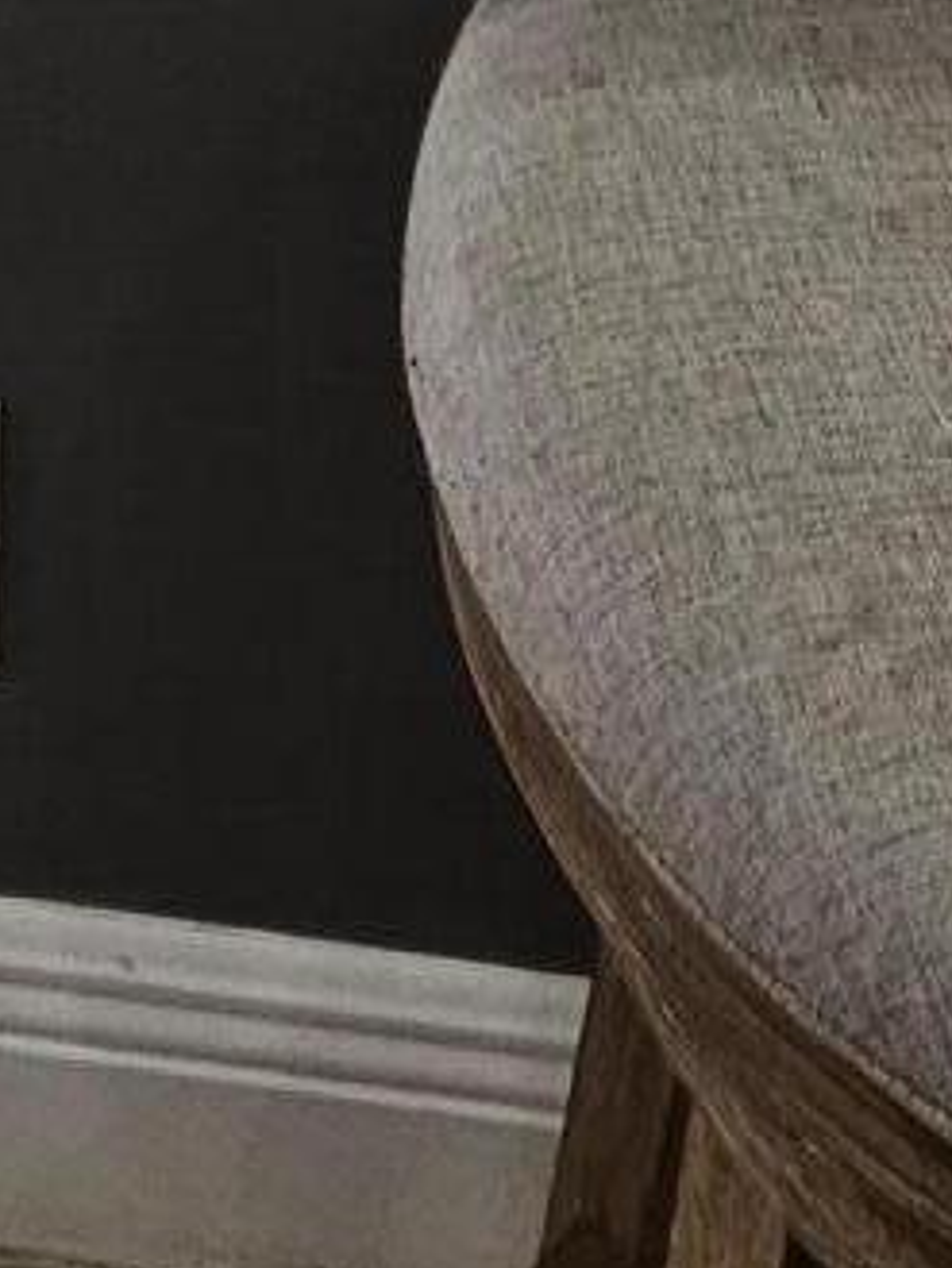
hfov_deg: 18.0
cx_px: -85
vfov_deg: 11.9
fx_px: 2895
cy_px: -2440
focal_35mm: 79
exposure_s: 1/60
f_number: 2.2
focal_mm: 2.2
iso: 100
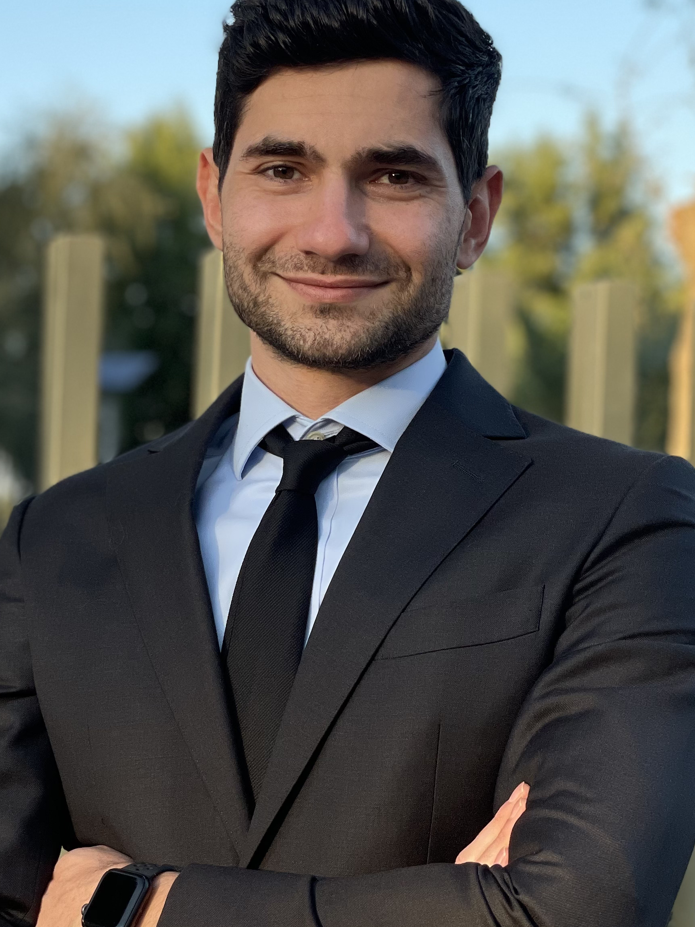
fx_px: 2436
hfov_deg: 16.2
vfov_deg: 21.5
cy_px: 539
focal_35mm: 91
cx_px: 255
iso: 32
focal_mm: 6
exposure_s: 1/592
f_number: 2
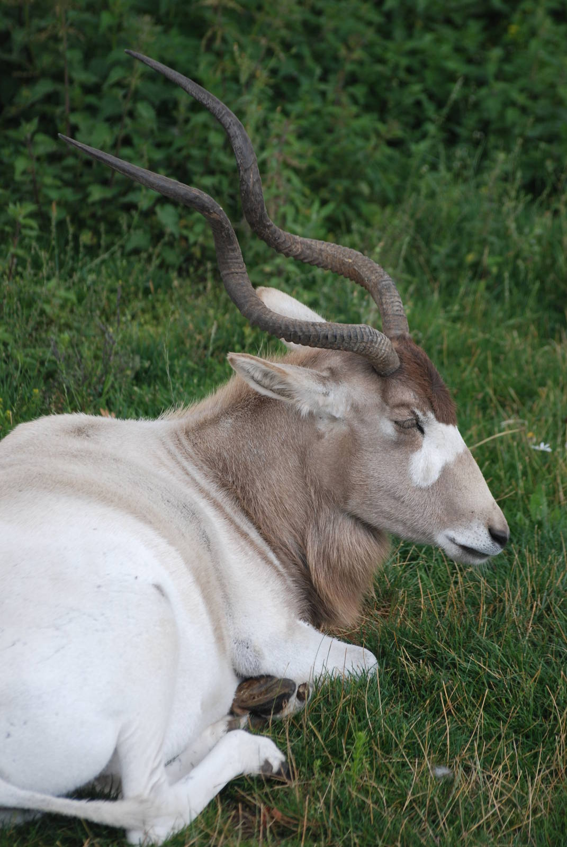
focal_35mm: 255
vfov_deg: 8.1
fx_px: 6007
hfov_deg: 5.4
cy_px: 424
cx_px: 284
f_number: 4.8
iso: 250
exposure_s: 1/500
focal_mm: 170
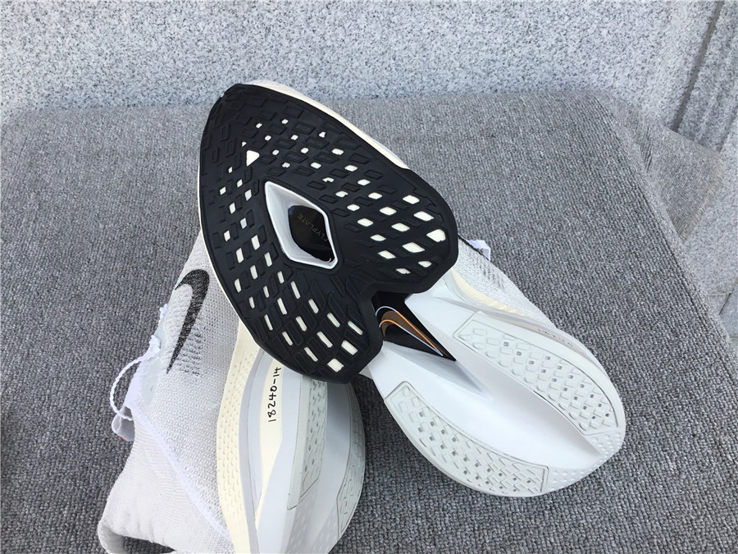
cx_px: 369
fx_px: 661
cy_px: 277
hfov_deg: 58.4
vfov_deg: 45.4
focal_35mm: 31
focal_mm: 3.3
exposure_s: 1/339
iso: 25
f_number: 2.4
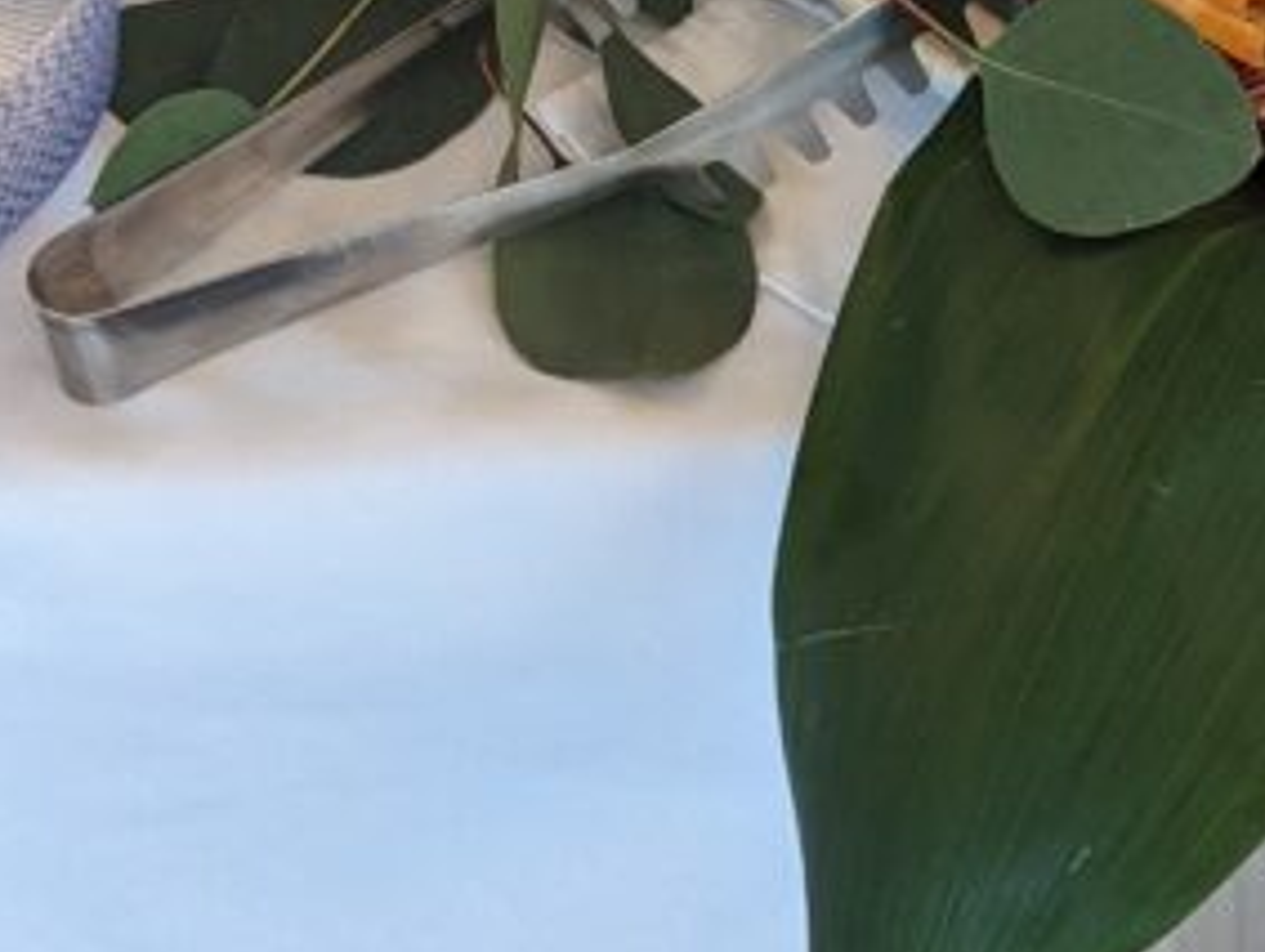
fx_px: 3293
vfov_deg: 15.3
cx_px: 856
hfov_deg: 21.7
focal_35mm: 90
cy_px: -442
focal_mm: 6.81
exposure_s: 1/120
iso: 322
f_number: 1.85
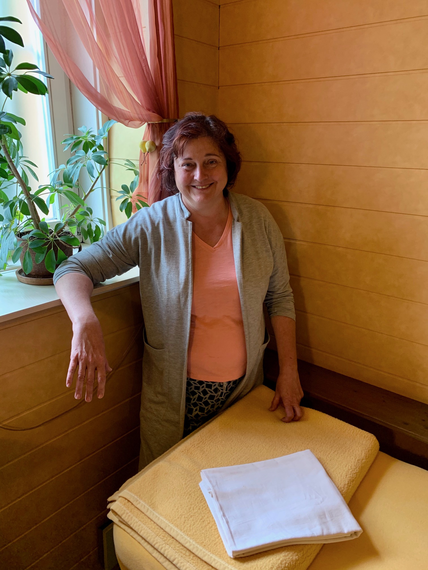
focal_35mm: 26
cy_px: 285
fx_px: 429
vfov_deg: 67.3
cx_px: 214
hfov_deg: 53.1
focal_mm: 4.25
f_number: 1.8
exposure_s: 1/90
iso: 100
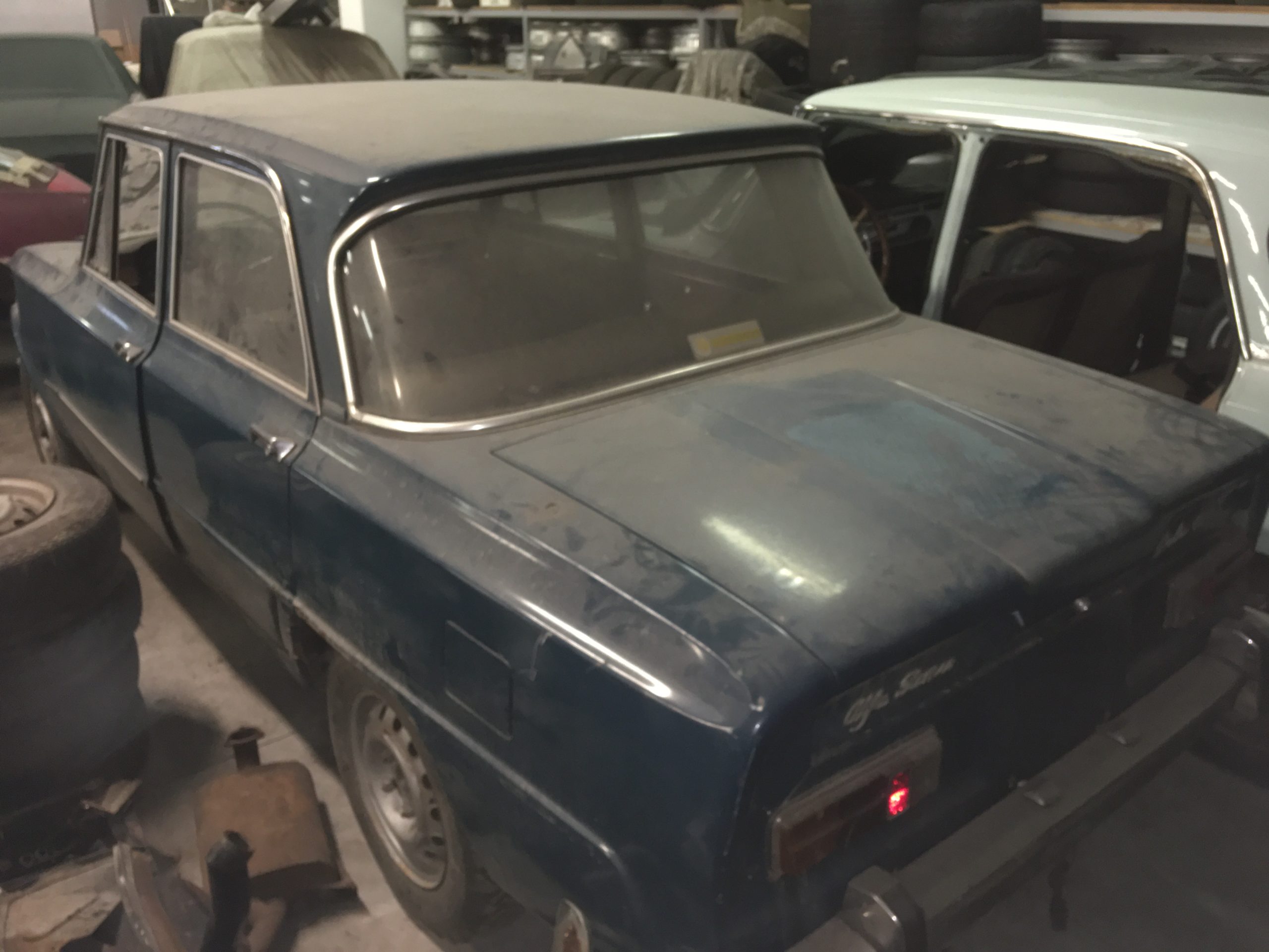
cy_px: 476
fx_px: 1063
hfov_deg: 61.7
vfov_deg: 48.2
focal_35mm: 29
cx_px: 634
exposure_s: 1/17
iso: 125
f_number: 2.2
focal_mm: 4.15
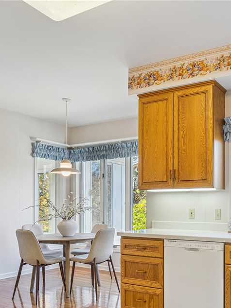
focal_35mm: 33
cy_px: 207
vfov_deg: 54.2
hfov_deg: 41.0
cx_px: 186
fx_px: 294
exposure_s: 1/20
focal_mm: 17
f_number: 9
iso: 400
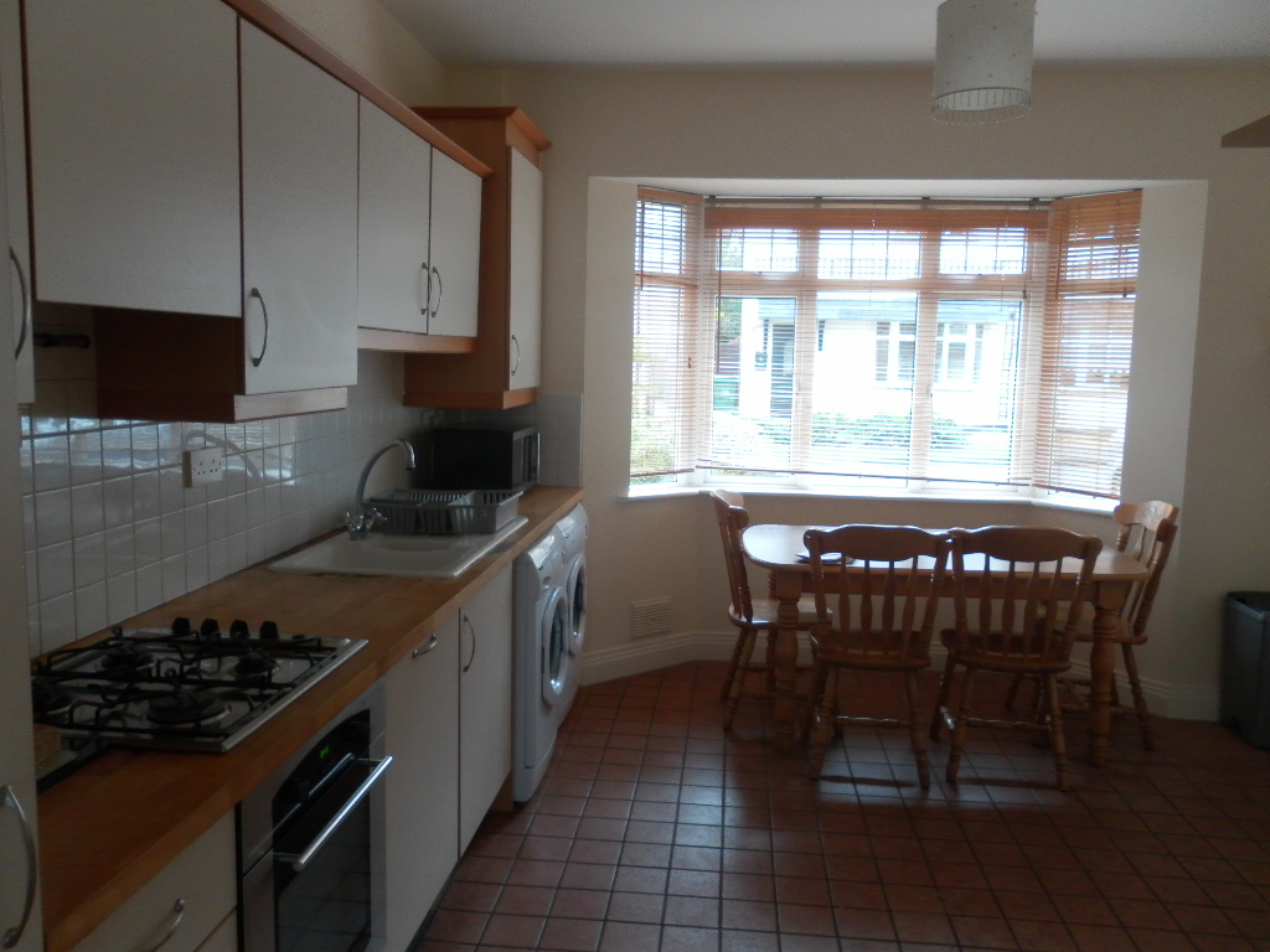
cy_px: 476
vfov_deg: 49.7
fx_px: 1027
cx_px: 635
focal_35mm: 28
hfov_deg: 63.4
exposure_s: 1/50
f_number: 3.2
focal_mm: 4.9
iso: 125
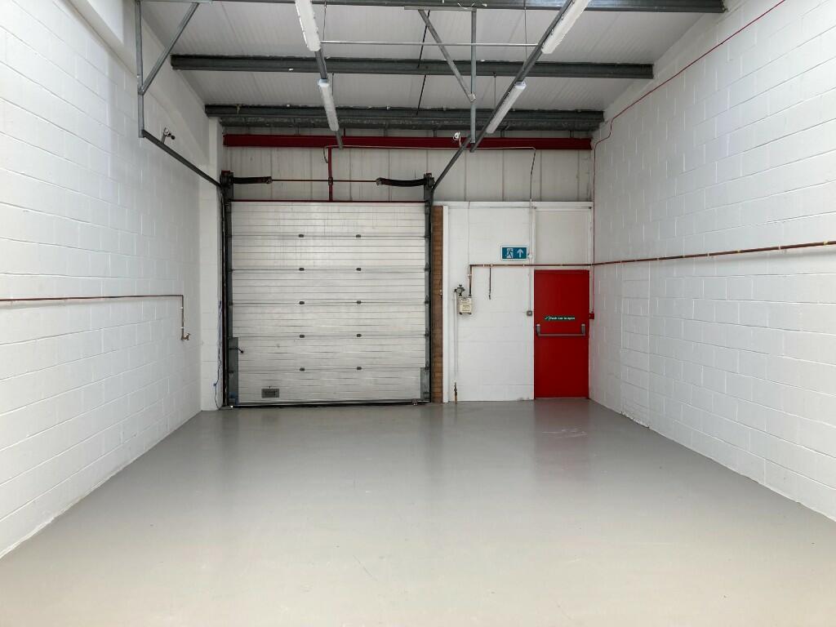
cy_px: 314
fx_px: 676
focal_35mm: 28
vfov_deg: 49.7
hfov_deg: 63.4
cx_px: 418
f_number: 1.8
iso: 20
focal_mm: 3.99
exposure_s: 1/165
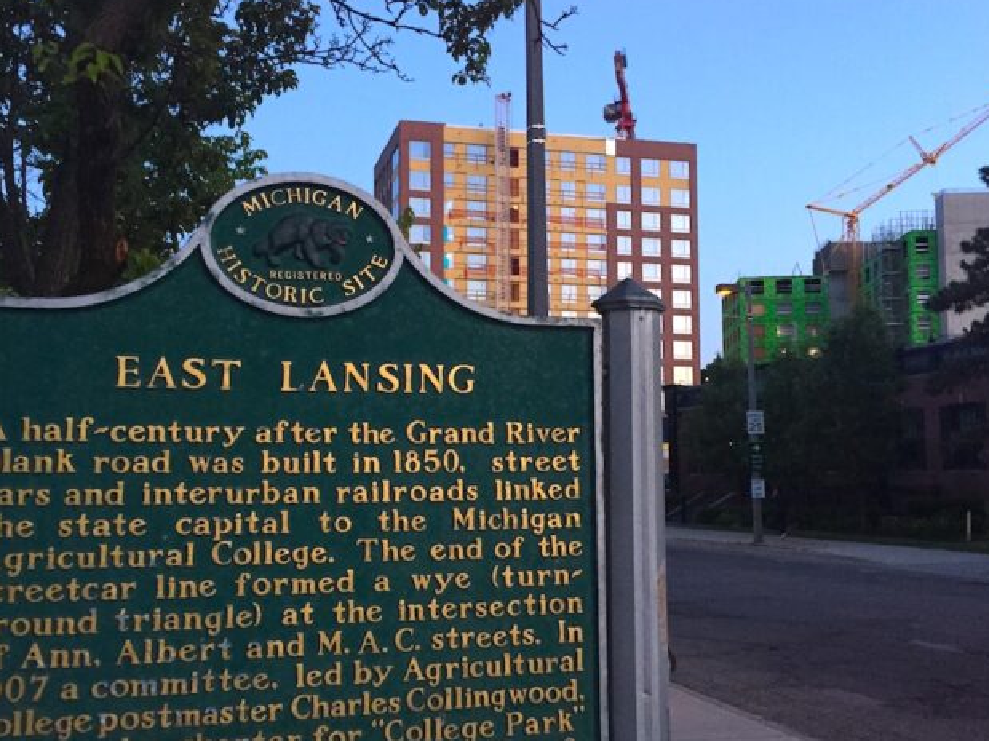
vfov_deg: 39.6
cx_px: 473
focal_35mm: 36
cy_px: 386
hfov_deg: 51.3
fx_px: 1028
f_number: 2.2
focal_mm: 4.15
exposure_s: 1/30
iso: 160
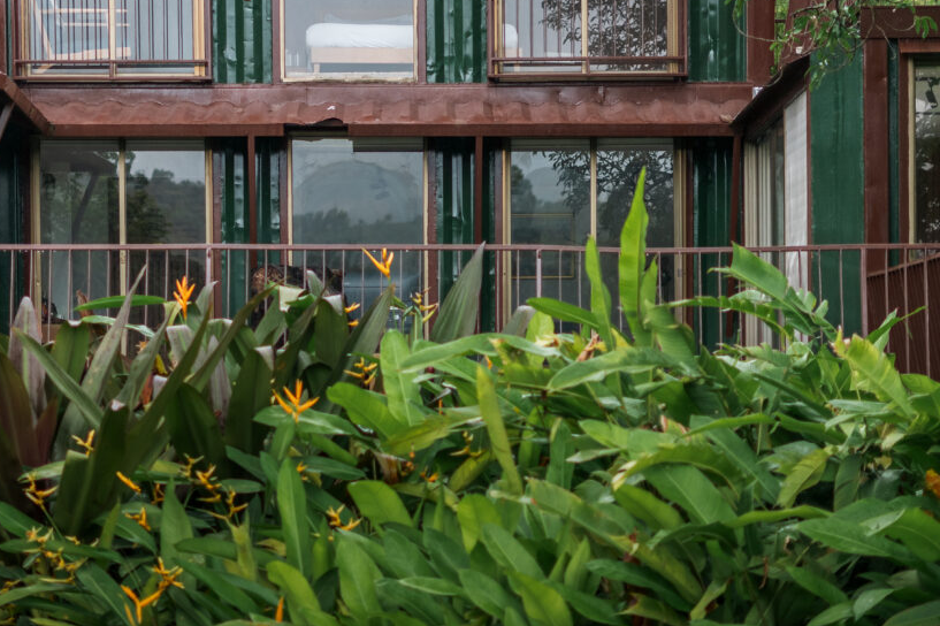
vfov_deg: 14.1
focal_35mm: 96
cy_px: 96
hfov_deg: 21.2
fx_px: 2506
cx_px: 360
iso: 400
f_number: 1.8
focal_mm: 50
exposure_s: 1/800
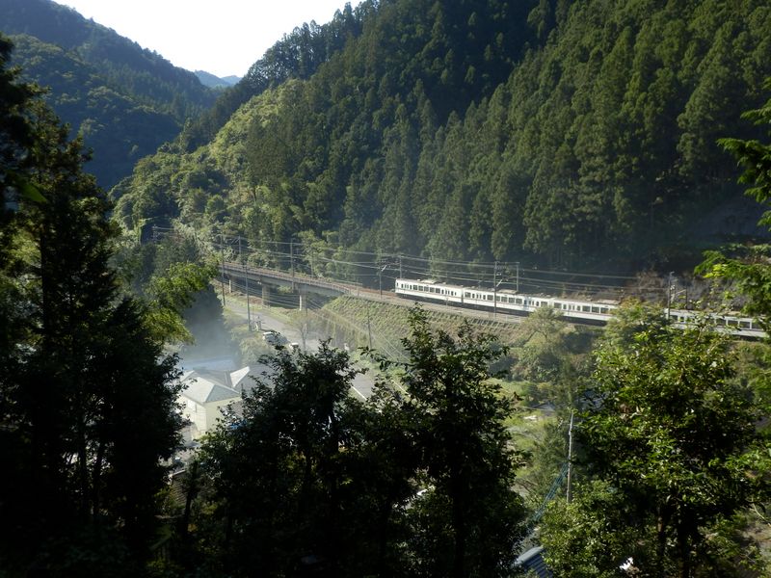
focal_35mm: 44
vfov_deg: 32.9
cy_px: 289
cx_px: 386
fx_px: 980
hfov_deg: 42.9
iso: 80
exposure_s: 1/320
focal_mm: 7.9
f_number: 4.2
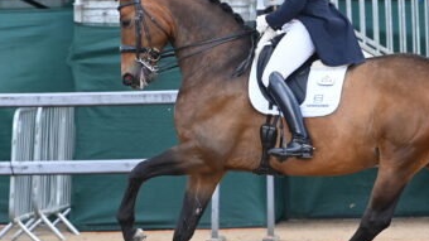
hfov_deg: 4.0
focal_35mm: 535
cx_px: 300
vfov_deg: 2.3
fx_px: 6084
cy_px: 105
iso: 1600
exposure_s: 1/1250
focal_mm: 280
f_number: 5.6
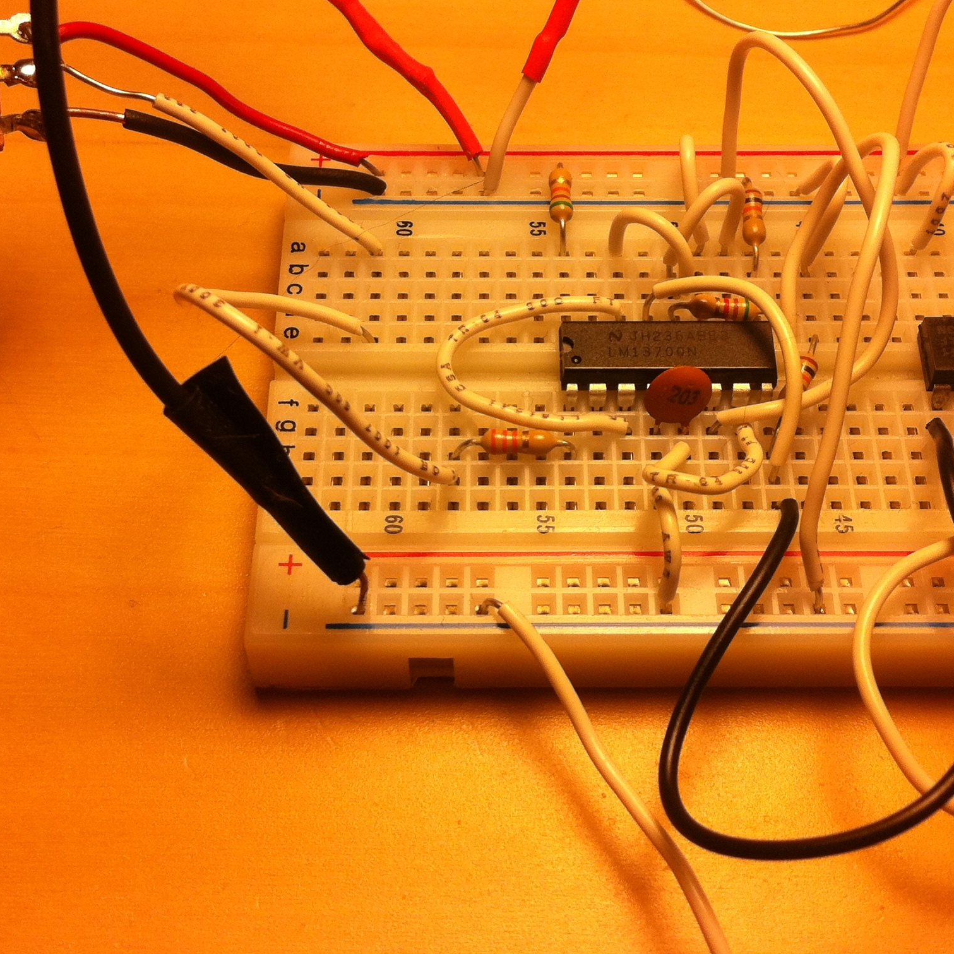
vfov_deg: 32.1
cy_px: 399
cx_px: 513
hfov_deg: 32.2
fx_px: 1653
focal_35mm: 53
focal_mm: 3.85
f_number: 2.8
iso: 80
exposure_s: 1/234
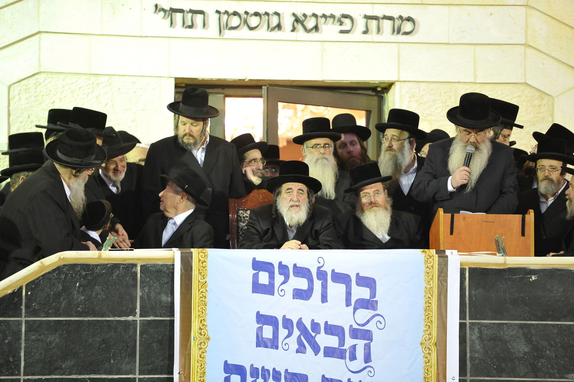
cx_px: 287
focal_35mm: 185
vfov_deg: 7.4
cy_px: 191
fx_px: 2947
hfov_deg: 11.1
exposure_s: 1/100
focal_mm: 185
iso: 2000
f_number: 3.2
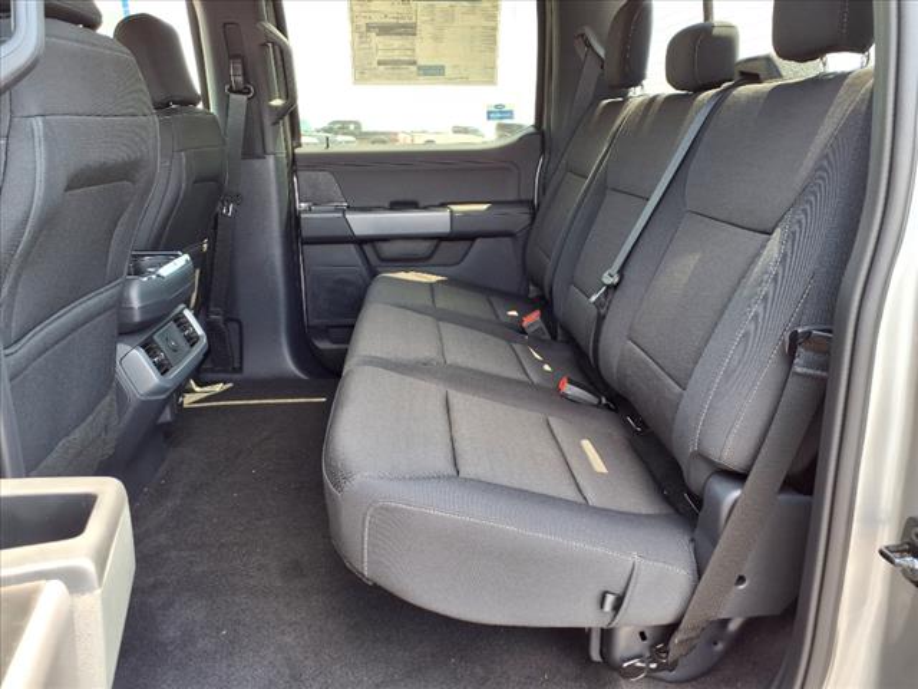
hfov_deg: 65.3
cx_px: 459
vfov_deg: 51.4
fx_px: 716
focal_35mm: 27
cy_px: 344
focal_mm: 3.58
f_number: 1.9
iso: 40
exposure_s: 1/60.2
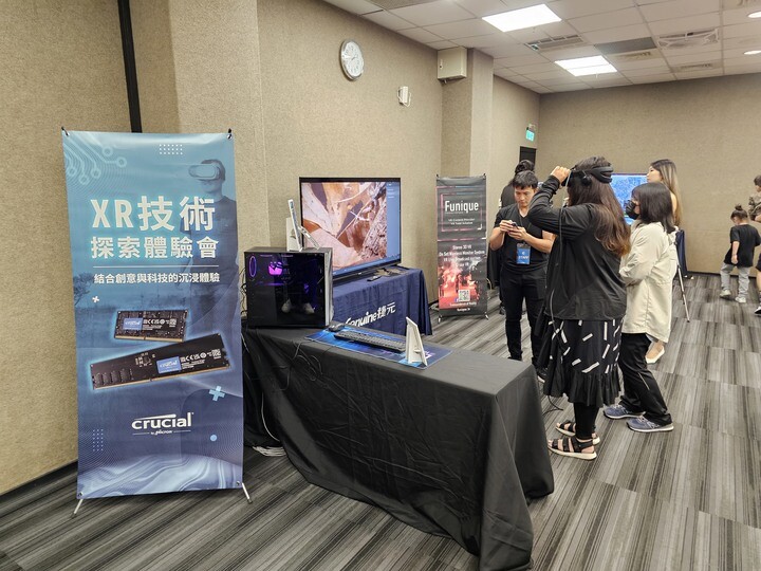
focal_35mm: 23
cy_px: 286
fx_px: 506
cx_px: 380
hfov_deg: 73.9
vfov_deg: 58.9
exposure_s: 1/120
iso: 640
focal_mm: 6.3
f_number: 1.7
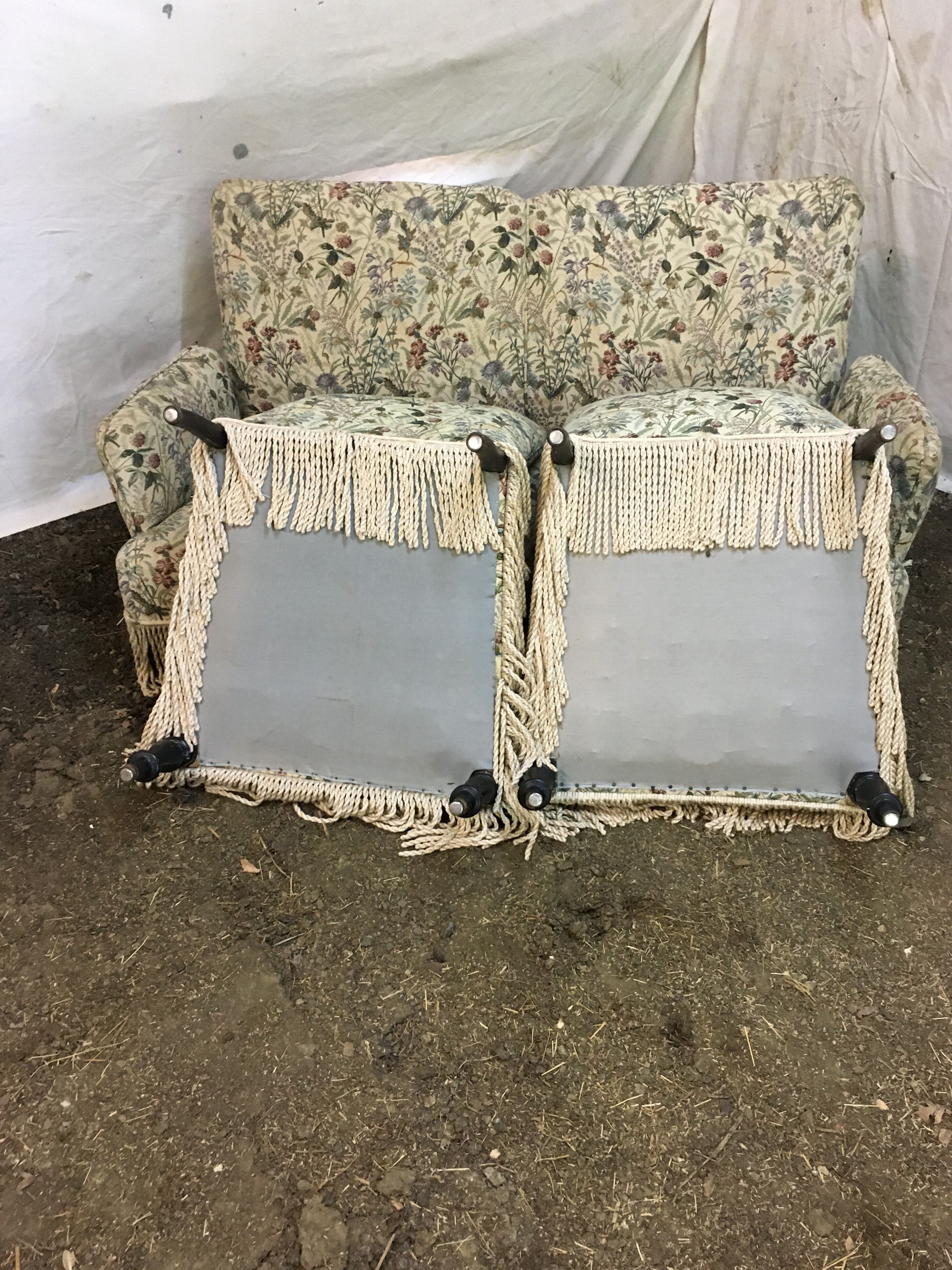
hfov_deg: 46.8
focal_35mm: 30
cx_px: 491
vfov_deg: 60.0
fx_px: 1100
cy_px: 651
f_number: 2.2
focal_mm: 4.15
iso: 200
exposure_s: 1/25
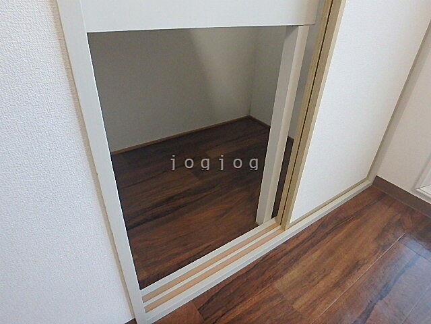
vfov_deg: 63.4
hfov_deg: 79.0
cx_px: 216
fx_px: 261
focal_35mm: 21
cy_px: 162
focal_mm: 3.7
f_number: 3.5
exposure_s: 1/100
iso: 800
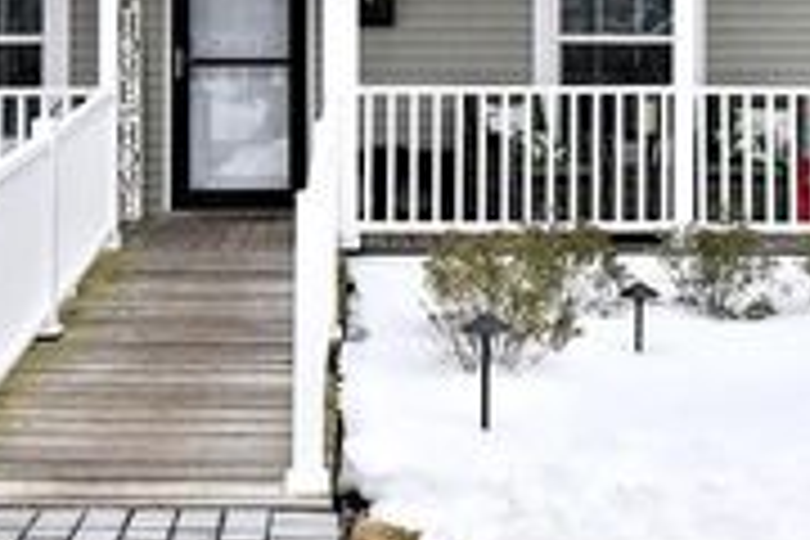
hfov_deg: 32.9
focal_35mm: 61
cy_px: -11
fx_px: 1372
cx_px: 374
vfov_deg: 21.4
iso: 4000
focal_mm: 15
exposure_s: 1/6400
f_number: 8
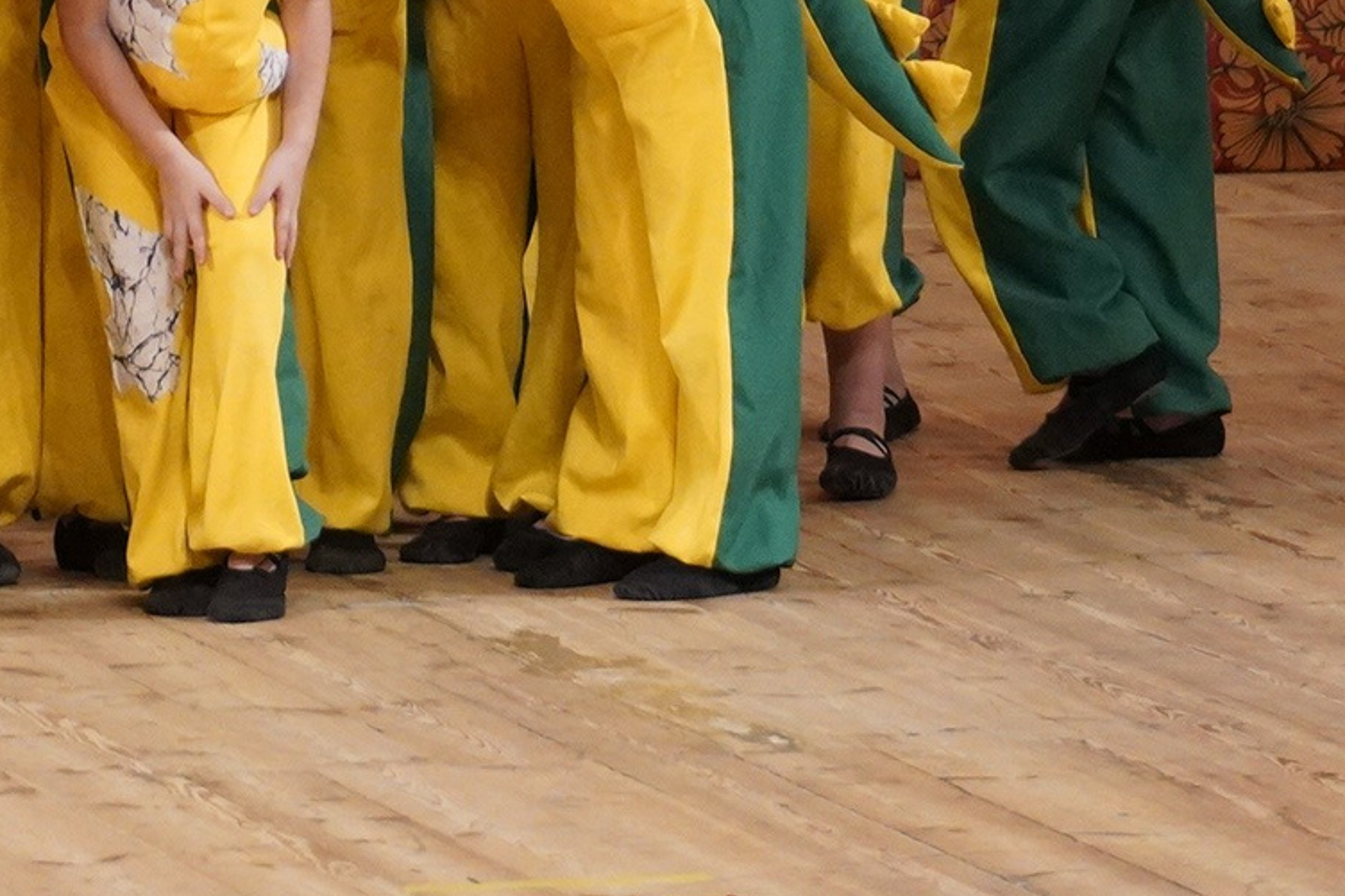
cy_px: -360
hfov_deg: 3.7
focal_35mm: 555
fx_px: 20730
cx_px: 159
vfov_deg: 2.5
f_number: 2.8
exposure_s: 1/400
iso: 2500
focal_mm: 109
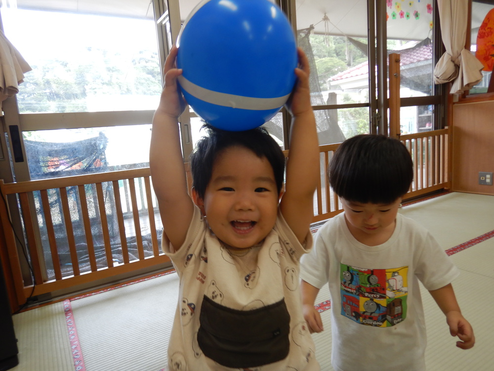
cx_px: 247
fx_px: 343
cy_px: 186
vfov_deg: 56.8
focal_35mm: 24
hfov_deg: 71.6
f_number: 2.8
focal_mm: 4.3
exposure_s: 1/60
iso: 125
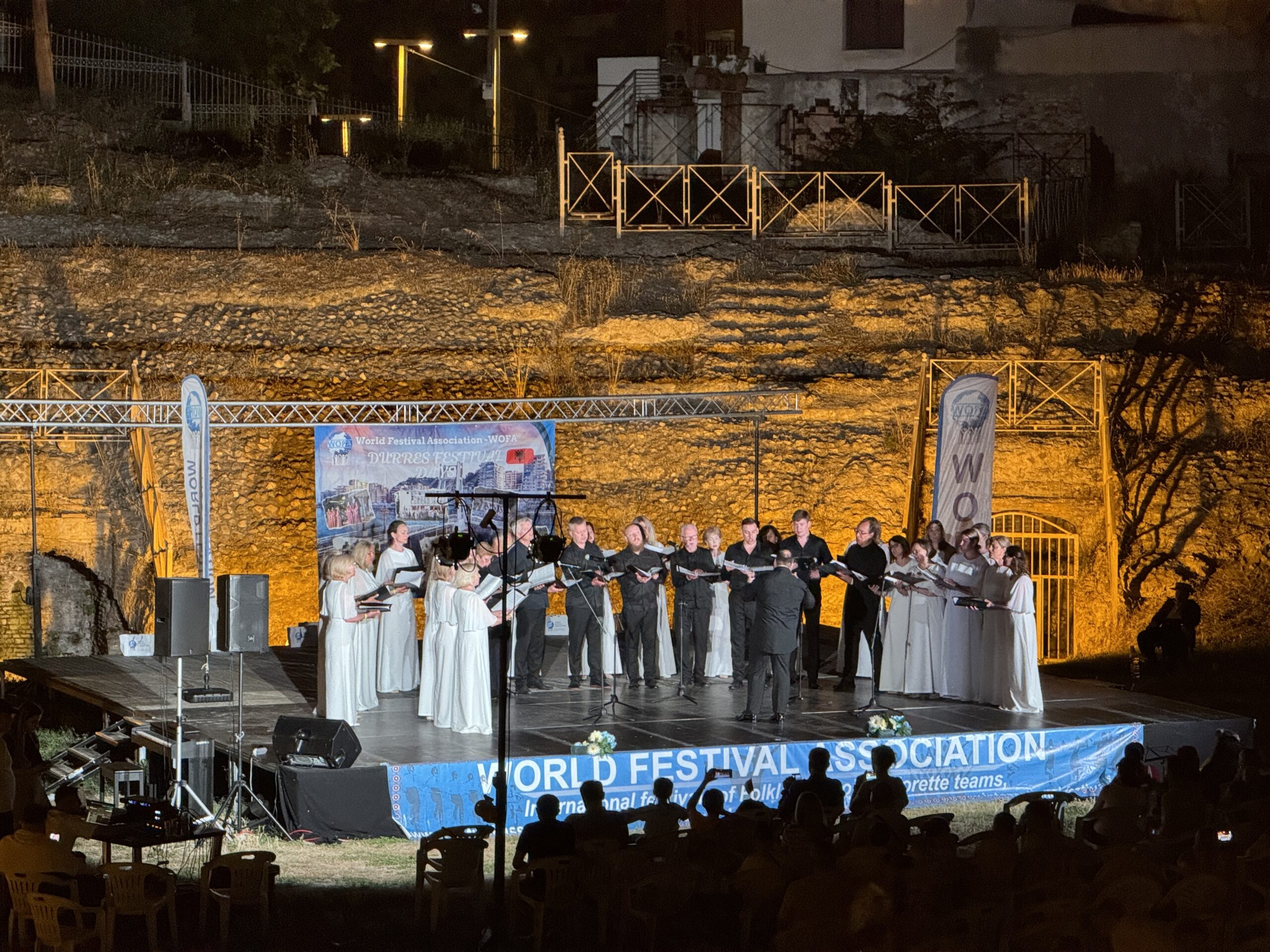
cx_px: 635
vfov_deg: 12.3
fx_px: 4403
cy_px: 476
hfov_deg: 16.4
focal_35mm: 120
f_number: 2.8
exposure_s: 1/33
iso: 500
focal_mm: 15.66
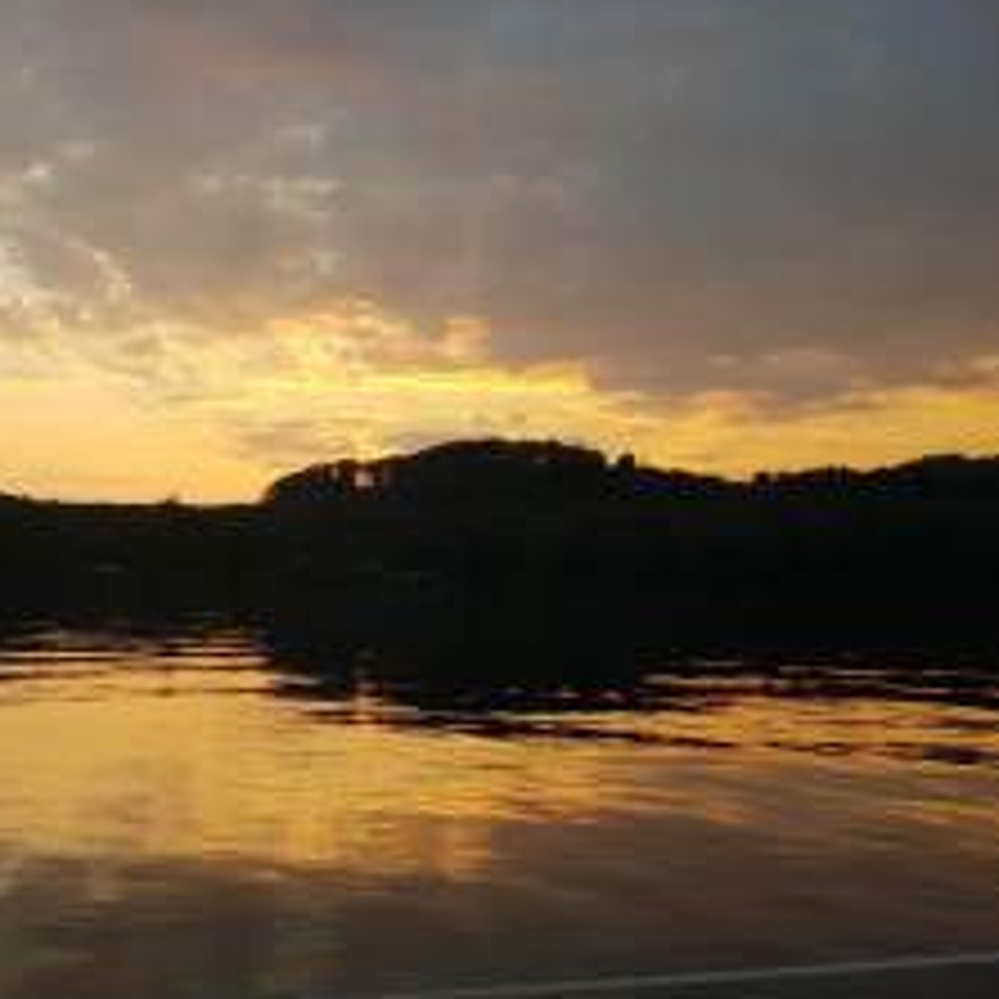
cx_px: 351
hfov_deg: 41.4
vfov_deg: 41.8
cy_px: 468
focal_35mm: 40
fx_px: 1306
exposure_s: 1/303
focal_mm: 4.2
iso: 40
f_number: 1.7
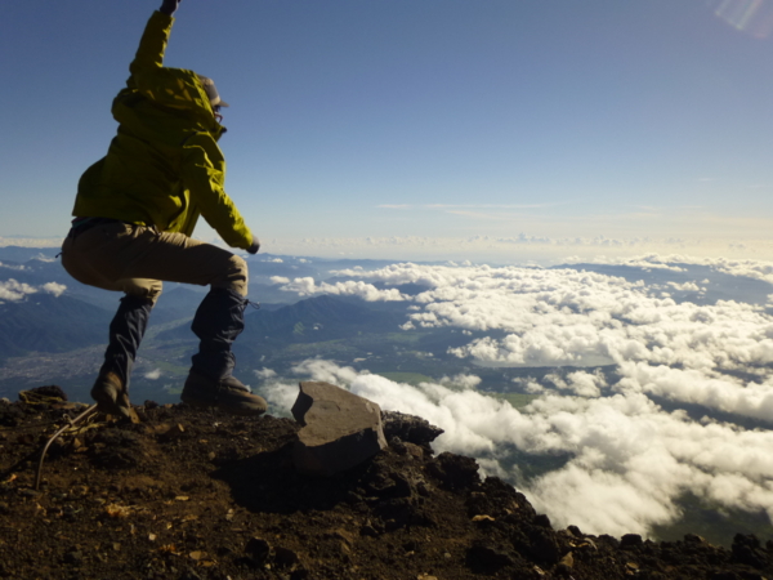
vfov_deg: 48.2
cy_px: 290
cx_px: 386
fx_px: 648
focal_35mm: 29
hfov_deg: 61.7
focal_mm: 5.2
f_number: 9
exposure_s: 1/320
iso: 100
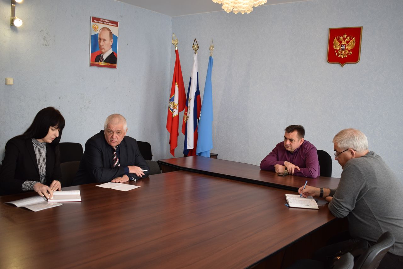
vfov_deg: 38.4
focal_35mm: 34
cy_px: 134
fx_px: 386
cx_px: 202
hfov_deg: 55.1
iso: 400
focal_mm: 23
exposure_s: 1/60
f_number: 4
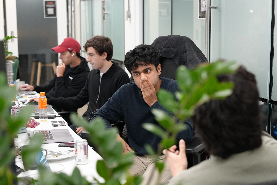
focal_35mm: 70
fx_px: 539
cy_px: 92
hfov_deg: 28.8
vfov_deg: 19.5
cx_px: 138
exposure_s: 1/160
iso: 3200
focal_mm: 70
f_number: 4
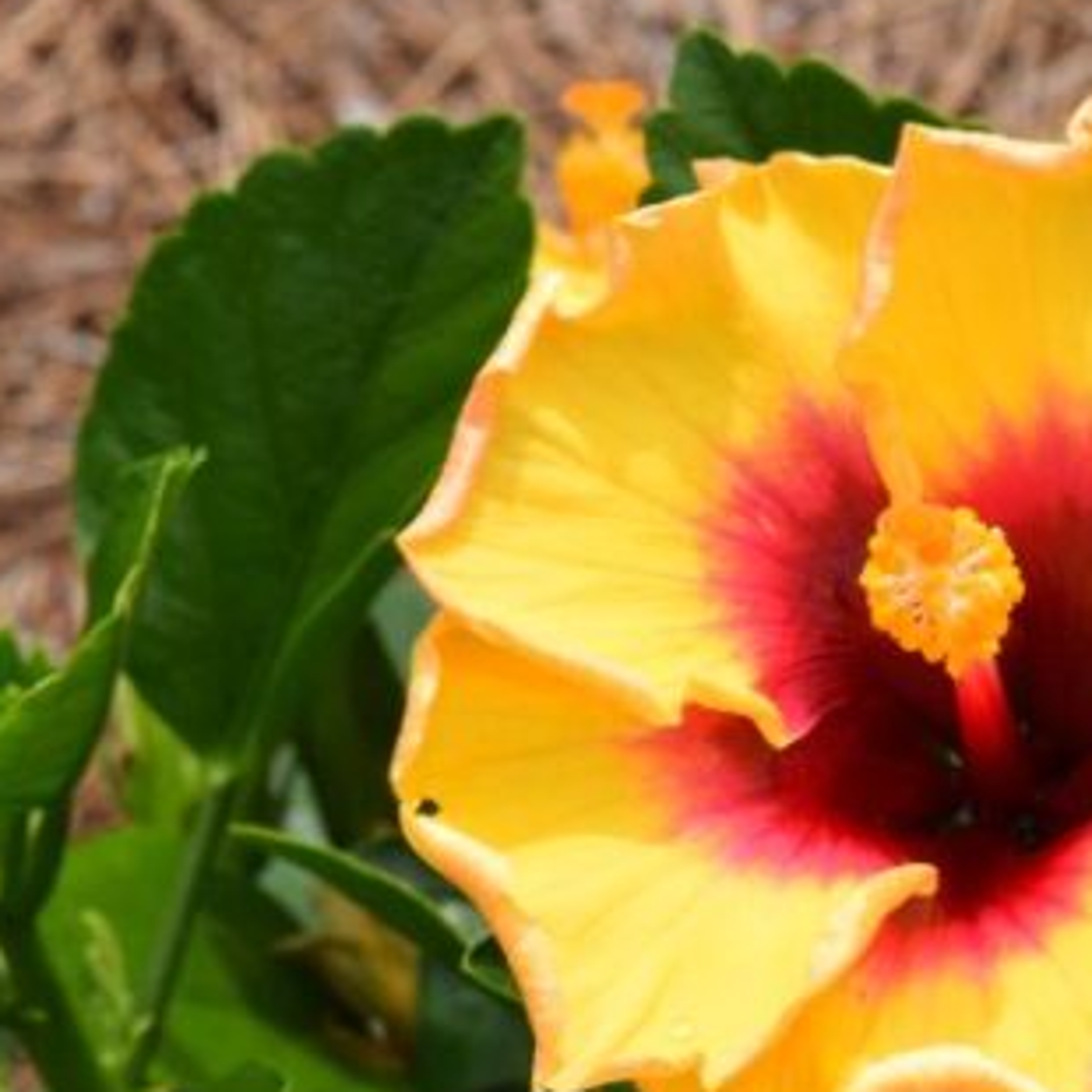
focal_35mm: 195
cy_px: 743
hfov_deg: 8.9
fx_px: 6966
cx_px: 1205
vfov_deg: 9.0
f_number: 10
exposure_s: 1/400
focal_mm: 55
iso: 200
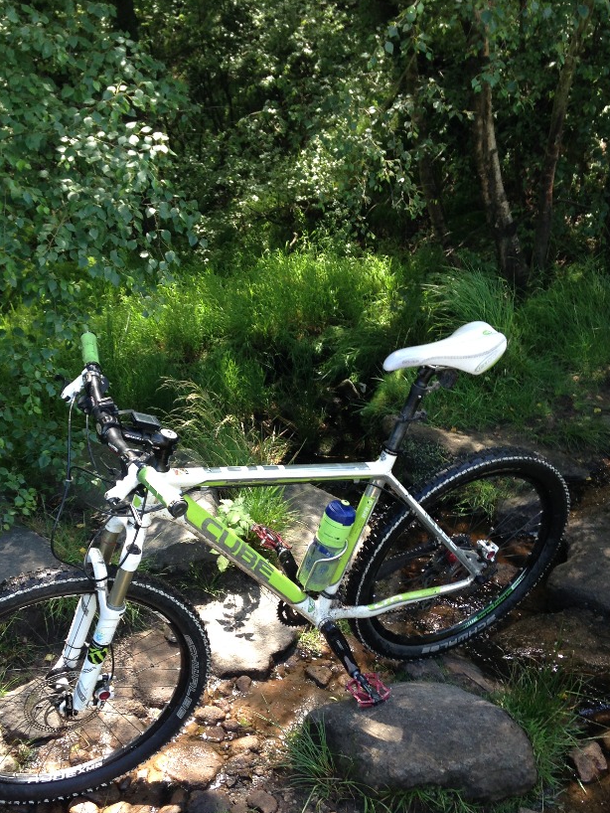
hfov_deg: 33.5
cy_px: 487
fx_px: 1010
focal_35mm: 43
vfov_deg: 43.6
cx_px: 252
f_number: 2.4
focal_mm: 4.12
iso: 50
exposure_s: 1/120
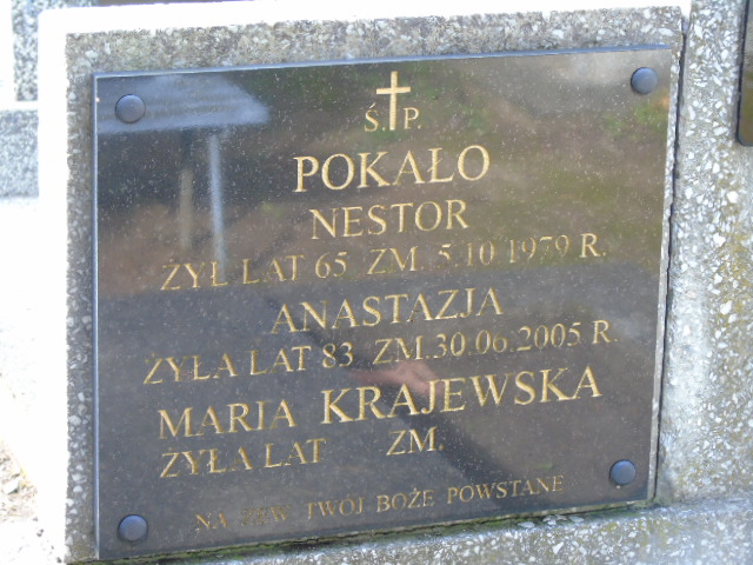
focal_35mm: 124
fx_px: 2697
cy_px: 282
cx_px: 376
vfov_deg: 12.0
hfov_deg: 15.9
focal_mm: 22
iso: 250
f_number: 4.6
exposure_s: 1/30
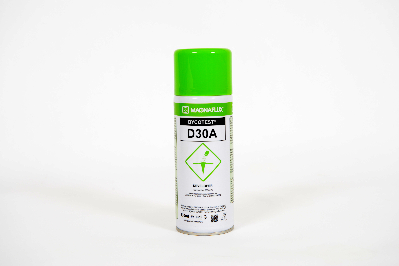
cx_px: 200
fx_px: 721
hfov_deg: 30.9
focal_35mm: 65
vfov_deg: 20.9
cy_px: 133
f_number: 11
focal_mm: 65
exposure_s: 1/80
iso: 200
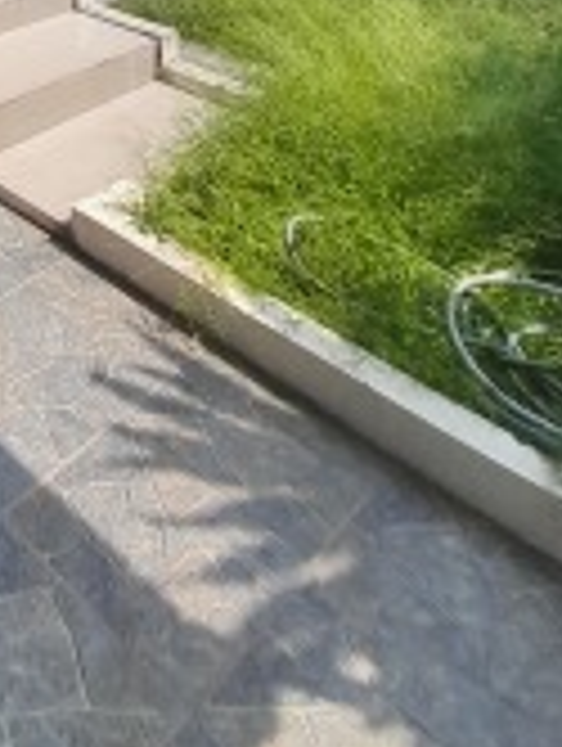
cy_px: -207
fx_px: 777
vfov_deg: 35.9
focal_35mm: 36
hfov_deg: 30.0
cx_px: -200
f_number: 2.2
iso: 40
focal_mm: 1.13
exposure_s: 1/850
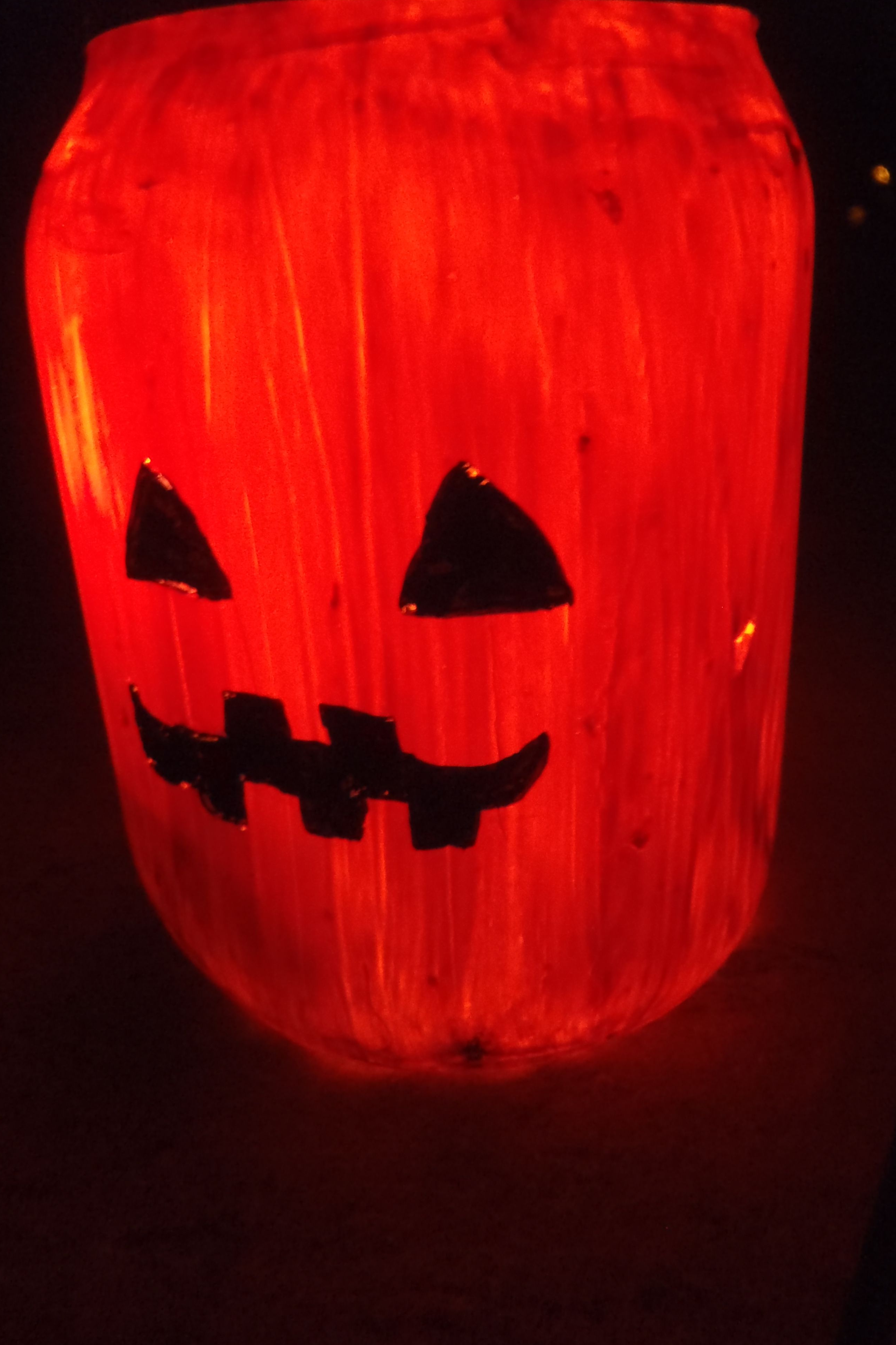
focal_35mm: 30
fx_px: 1120
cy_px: 656
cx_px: 510
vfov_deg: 61.9
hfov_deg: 43.5
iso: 320
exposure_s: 1/4
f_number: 3.5
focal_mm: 5
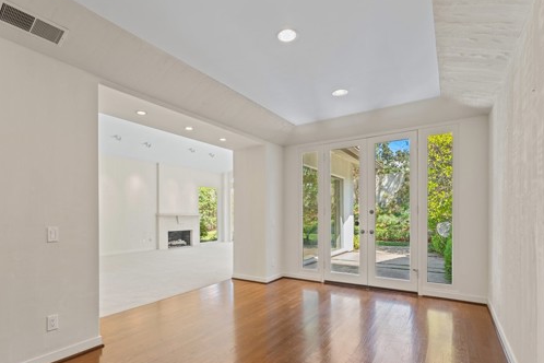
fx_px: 272
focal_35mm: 18
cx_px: 261
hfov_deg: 90.0
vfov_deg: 66.7
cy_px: 219
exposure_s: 1/5
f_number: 6.3
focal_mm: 14
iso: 200
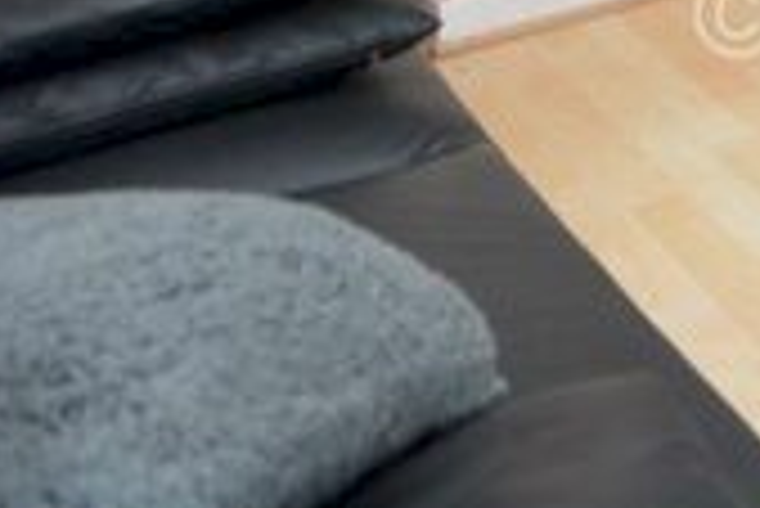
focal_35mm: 62
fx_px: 1310
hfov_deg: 19.2
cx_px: 1516
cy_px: -530
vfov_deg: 16.4
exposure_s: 1/30
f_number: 3.5
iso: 1250
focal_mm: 10
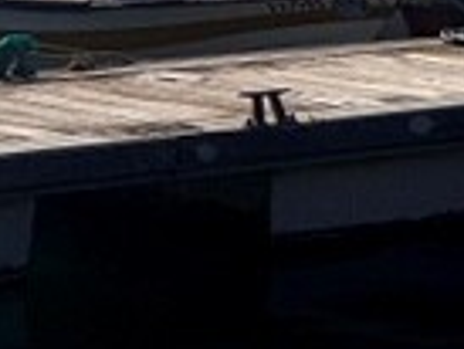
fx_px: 4078
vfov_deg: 4.8
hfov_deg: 6.4
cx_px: 691
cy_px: -390
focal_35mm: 304
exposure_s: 1/1391
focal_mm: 6
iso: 25
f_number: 2.4
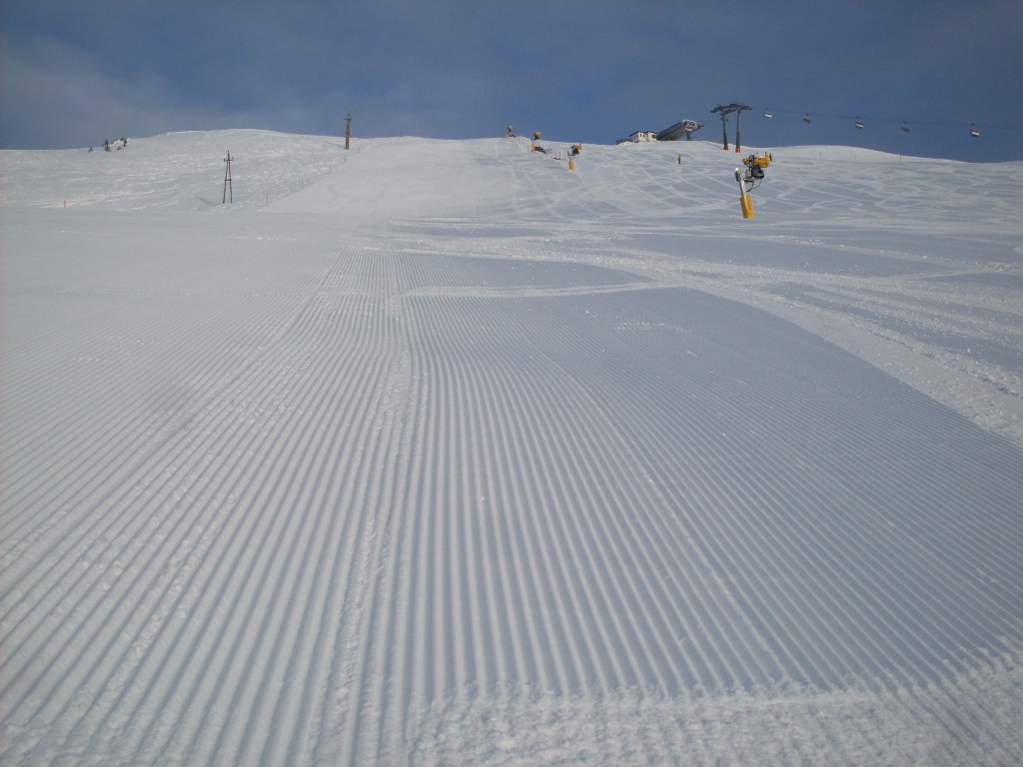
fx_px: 1123
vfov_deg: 37.7
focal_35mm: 38
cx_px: 512
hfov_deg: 49.0
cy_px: 384
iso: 80
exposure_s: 1/350
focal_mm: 6.3
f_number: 8.4
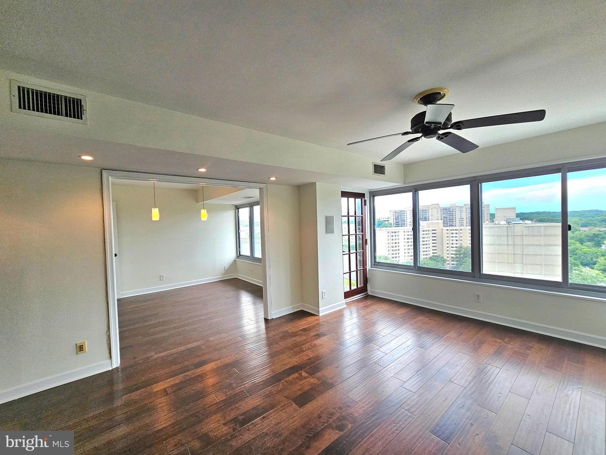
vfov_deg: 89.9
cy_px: 228
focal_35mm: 13
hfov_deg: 106.2
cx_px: 303
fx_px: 228
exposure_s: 1/208
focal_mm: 2.2
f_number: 2.2
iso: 125
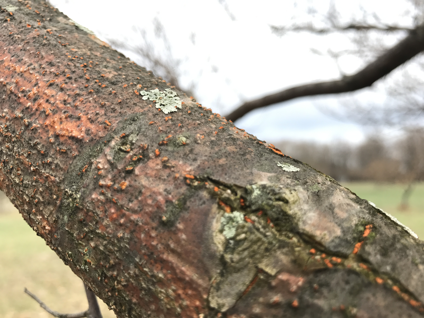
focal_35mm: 28
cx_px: 212
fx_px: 343
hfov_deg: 63.4
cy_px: 159
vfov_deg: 49.7
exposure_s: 1/493
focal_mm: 3.99
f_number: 1.8
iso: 20
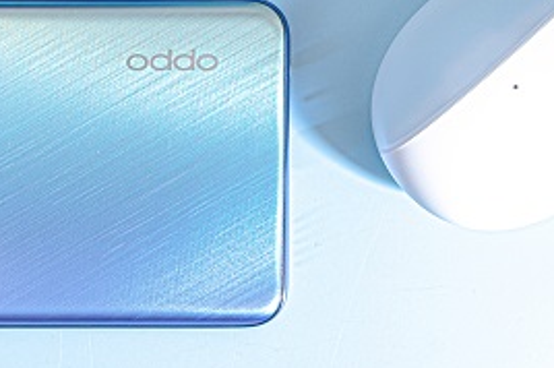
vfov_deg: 10.5
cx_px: 25
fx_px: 1971
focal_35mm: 128
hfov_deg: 15.7
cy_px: -83
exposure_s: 1/20
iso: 125
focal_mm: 49.1
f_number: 8
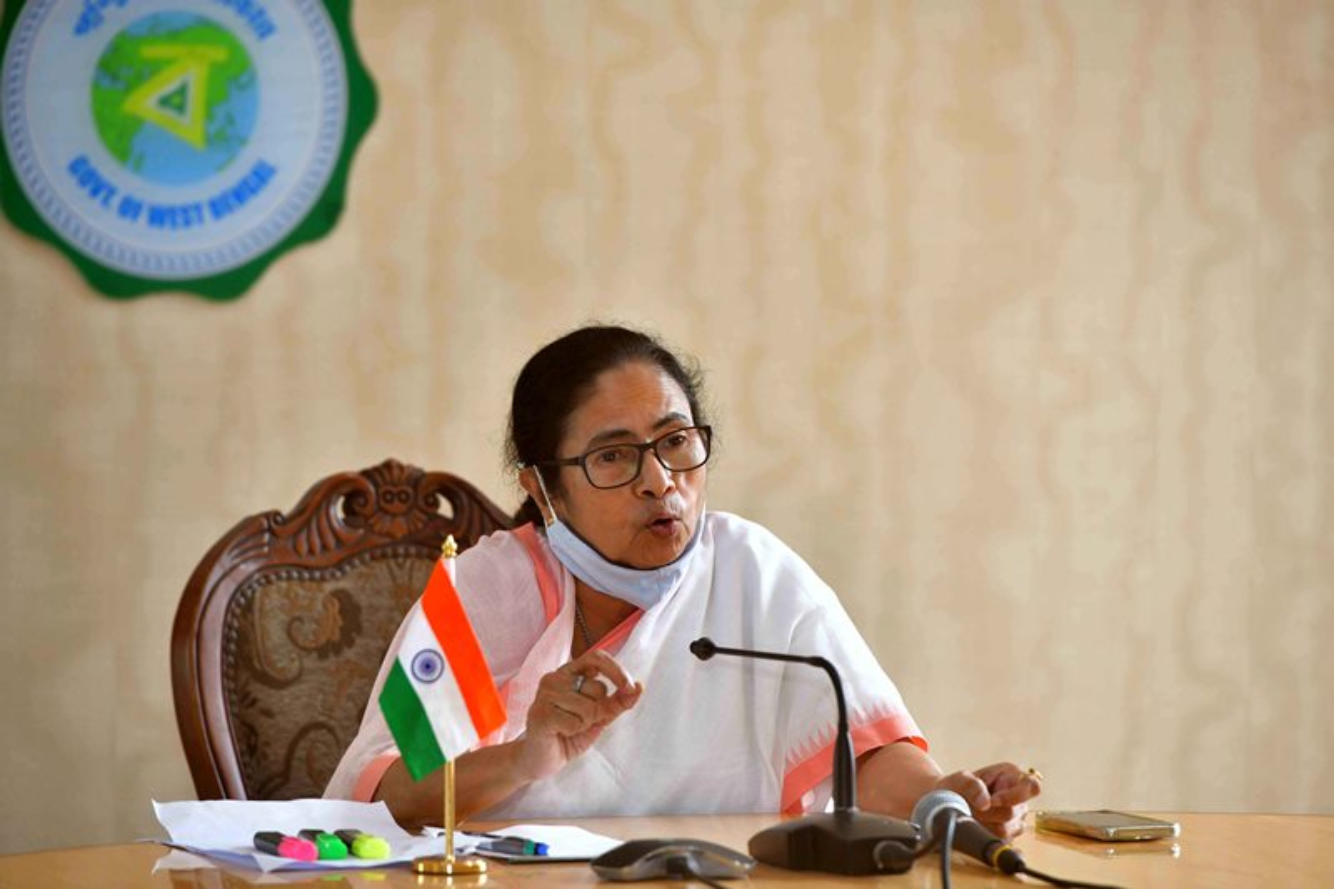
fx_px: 7409
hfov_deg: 10.3
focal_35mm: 200
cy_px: 444
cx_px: 667
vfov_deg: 6.9
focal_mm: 200
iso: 800
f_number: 5
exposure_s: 1/250
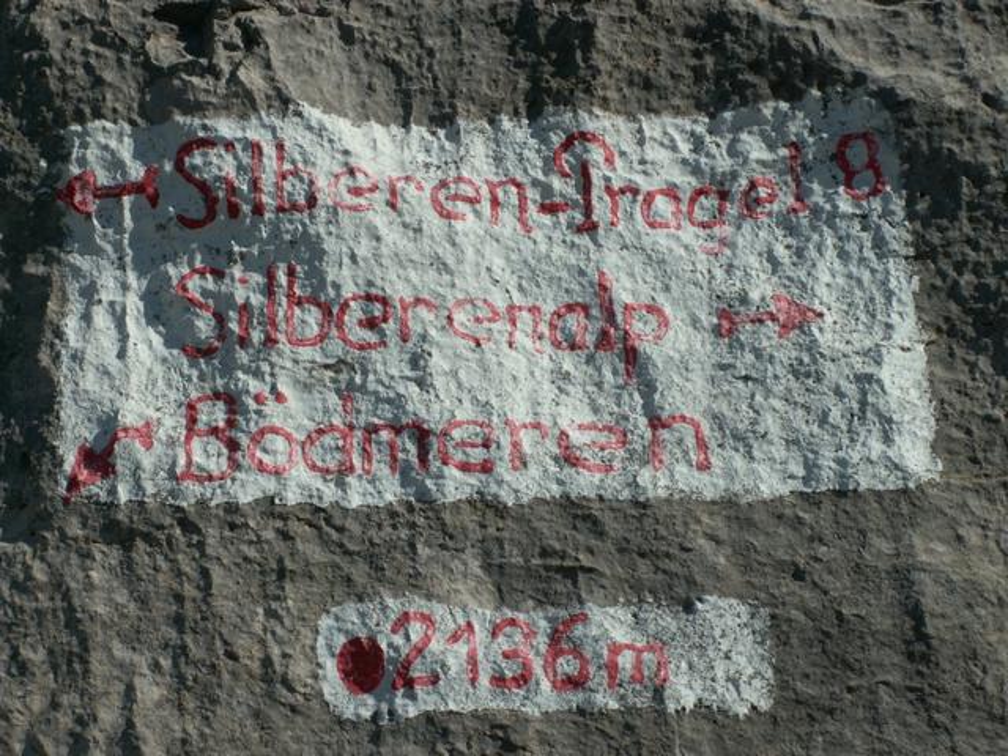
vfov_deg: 13.6
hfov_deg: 18.0
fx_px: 3174
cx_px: 504
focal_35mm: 109
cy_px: 378
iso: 50
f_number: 8
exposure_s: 1/400
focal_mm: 17.82
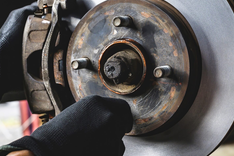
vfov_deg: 15.2
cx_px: 119
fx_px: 585
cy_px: 74
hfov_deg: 22.6
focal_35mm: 90
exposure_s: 1/60
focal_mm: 50
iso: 640
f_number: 6.3
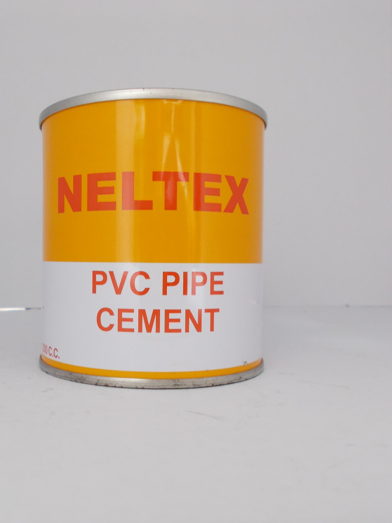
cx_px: 132
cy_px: 264
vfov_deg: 52.6
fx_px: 528
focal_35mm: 35
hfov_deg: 40.2
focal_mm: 4.6
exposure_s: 1/2.5
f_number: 3.2
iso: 200
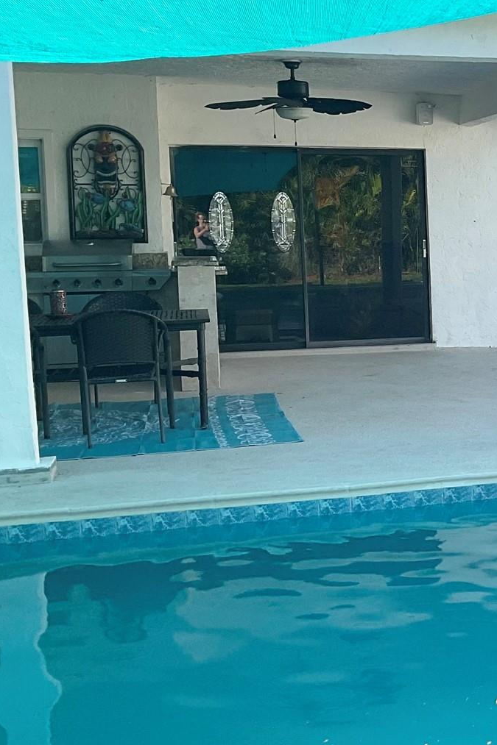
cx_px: 739
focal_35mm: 61
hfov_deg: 19.5
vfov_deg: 32.9
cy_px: 346
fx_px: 1264
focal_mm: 3
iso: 16
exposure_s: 1/804
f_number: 1.8
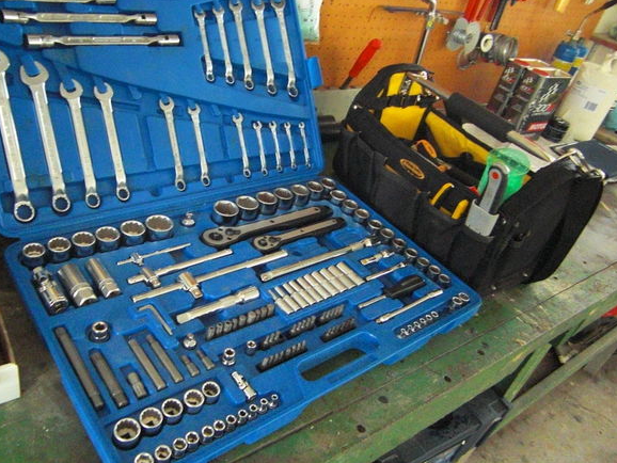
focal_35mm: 31
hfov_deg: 58.2
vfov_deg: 45.5
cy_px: 225
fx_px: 553
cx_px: 281
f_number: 2.6
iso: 800
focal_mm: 4.9
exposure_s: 1/8
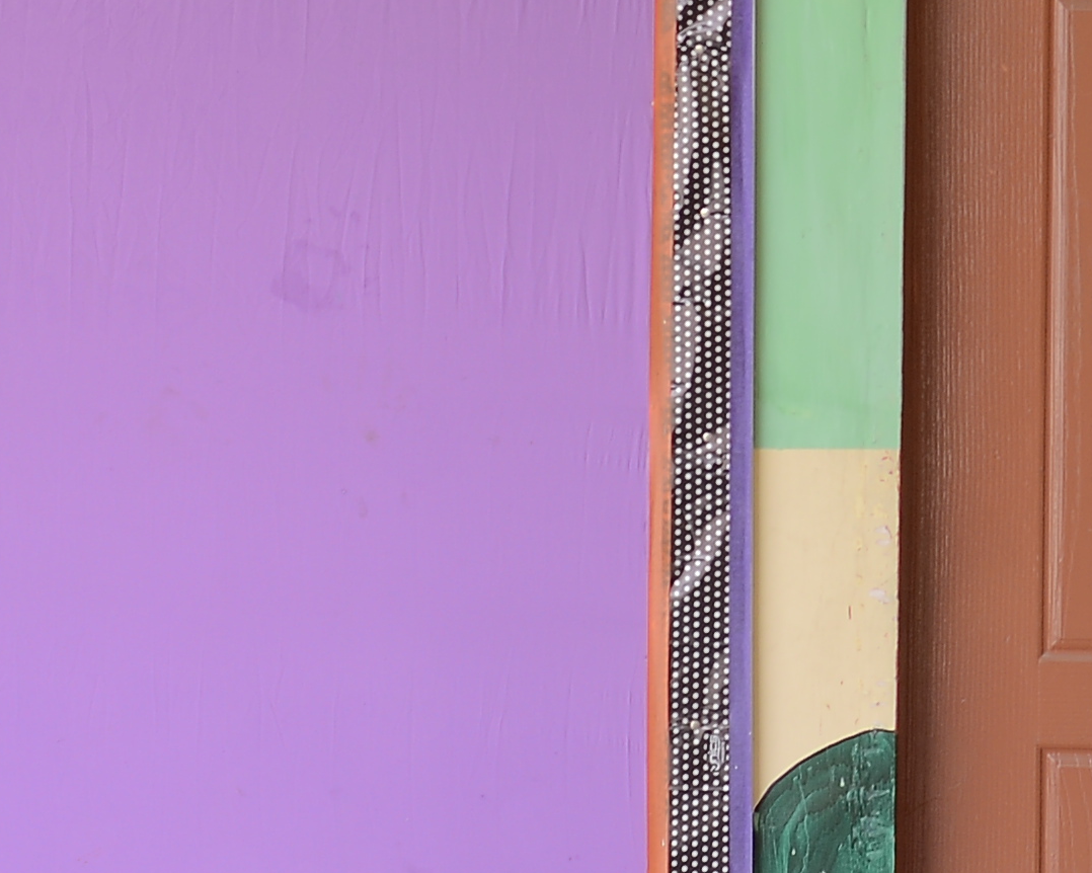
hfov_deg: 7.3
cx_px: 1330
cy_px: 34
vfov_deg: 5.9
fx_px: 8466
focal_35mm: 262
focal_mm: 50
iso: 125
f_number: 3.5
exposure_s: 1/200
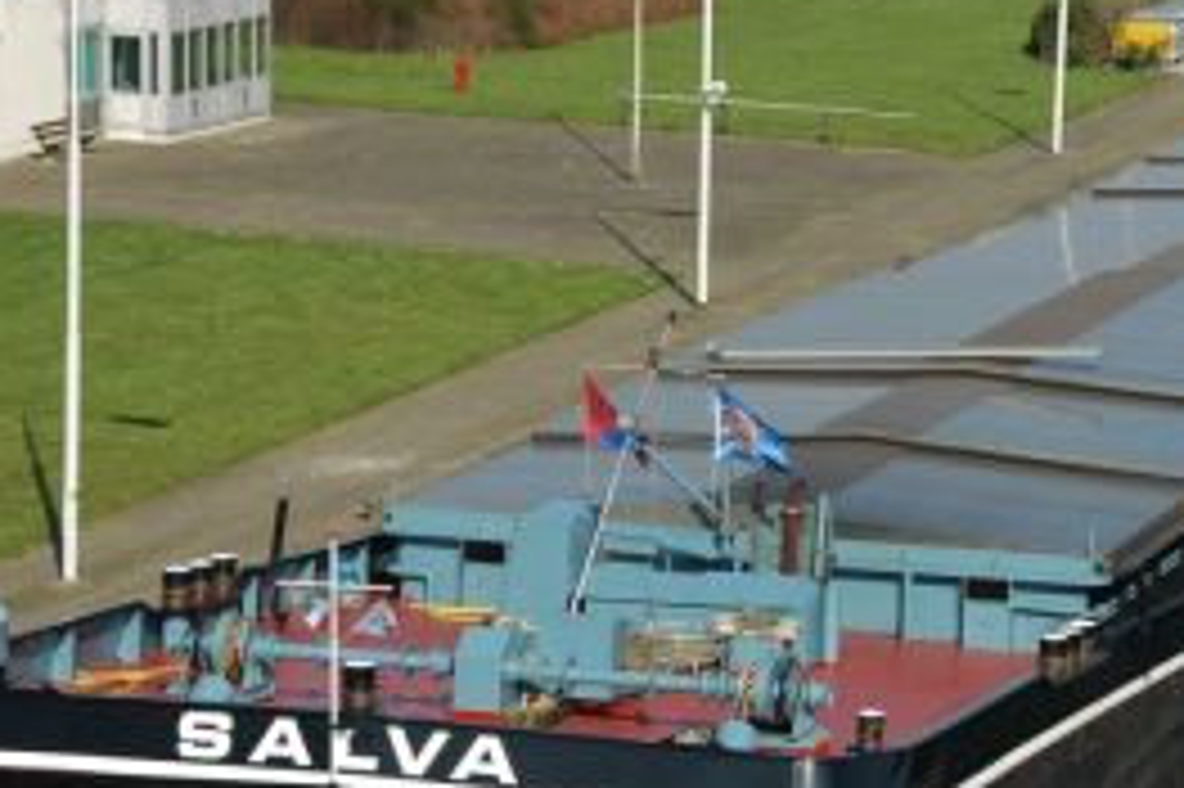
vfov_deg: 8.8
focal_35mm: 155
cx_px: 849
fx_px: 5092
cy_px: 495
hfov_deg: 13.2
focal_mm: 55
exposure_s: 1/320
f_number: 11
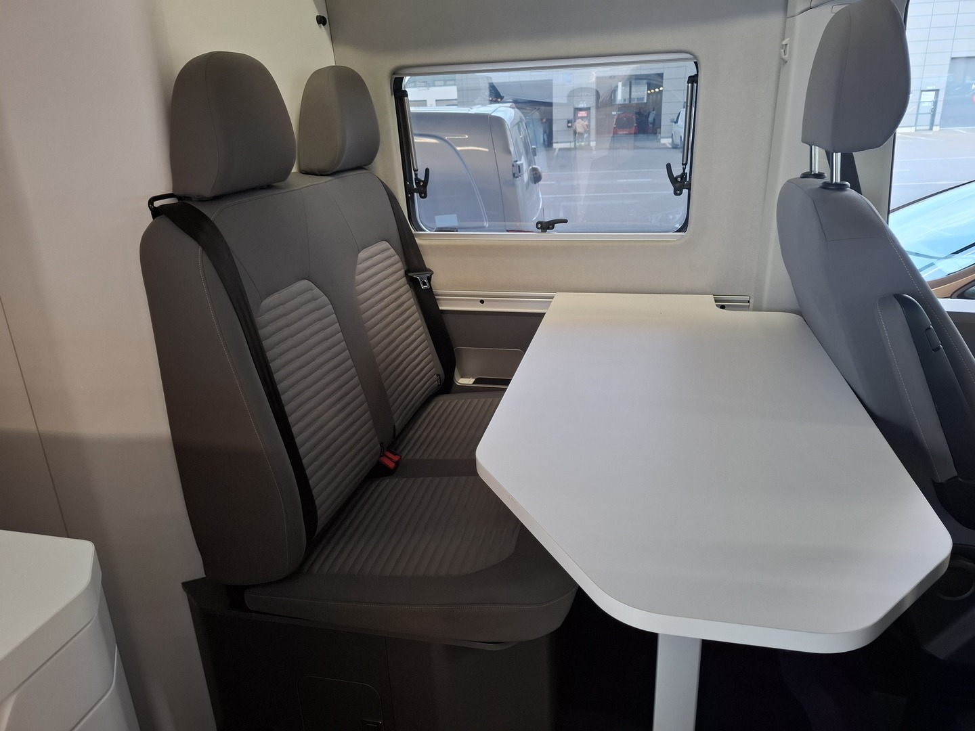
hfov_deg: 73.9
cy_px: 366
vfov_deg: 58.9
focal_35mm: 23
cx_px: 488
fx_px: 648
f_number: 1.8
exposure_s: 1/50
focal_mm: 5.54
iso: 200
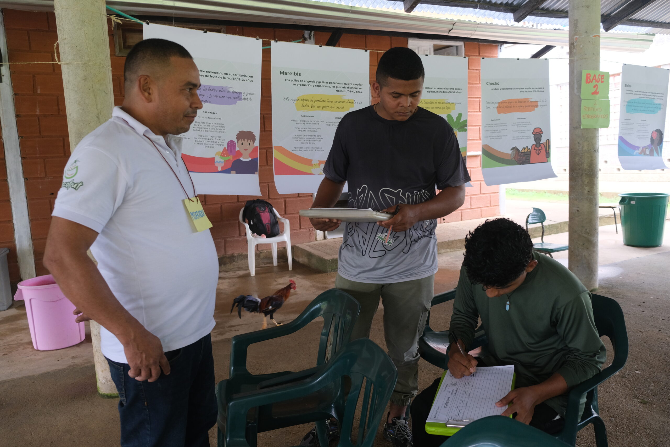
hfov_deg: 67.4
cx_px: 335
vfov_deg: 47.9
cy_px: 224
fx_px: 502
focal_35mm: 27
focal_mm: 18
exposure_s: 1/125
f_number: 3.2
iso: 640
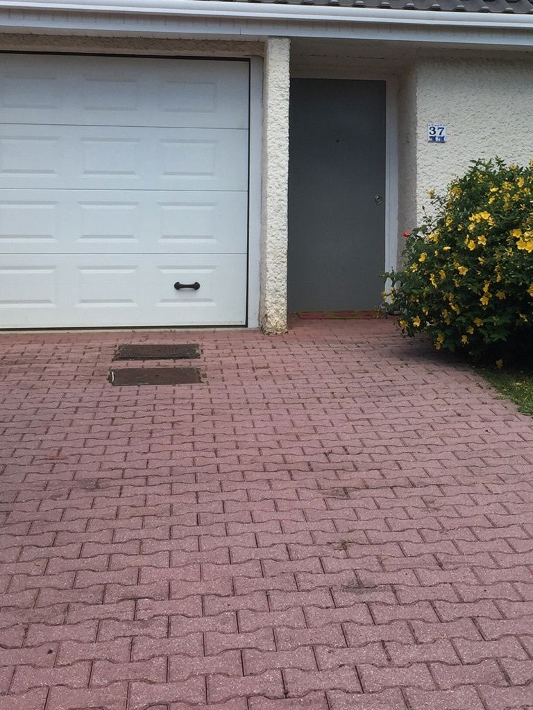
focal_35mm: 58
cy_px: 188
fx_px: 1191
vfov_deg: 32.7
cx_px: 421
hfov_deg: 24.8
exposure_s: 1/1163
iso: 32
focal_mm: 4.15
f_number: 2.2
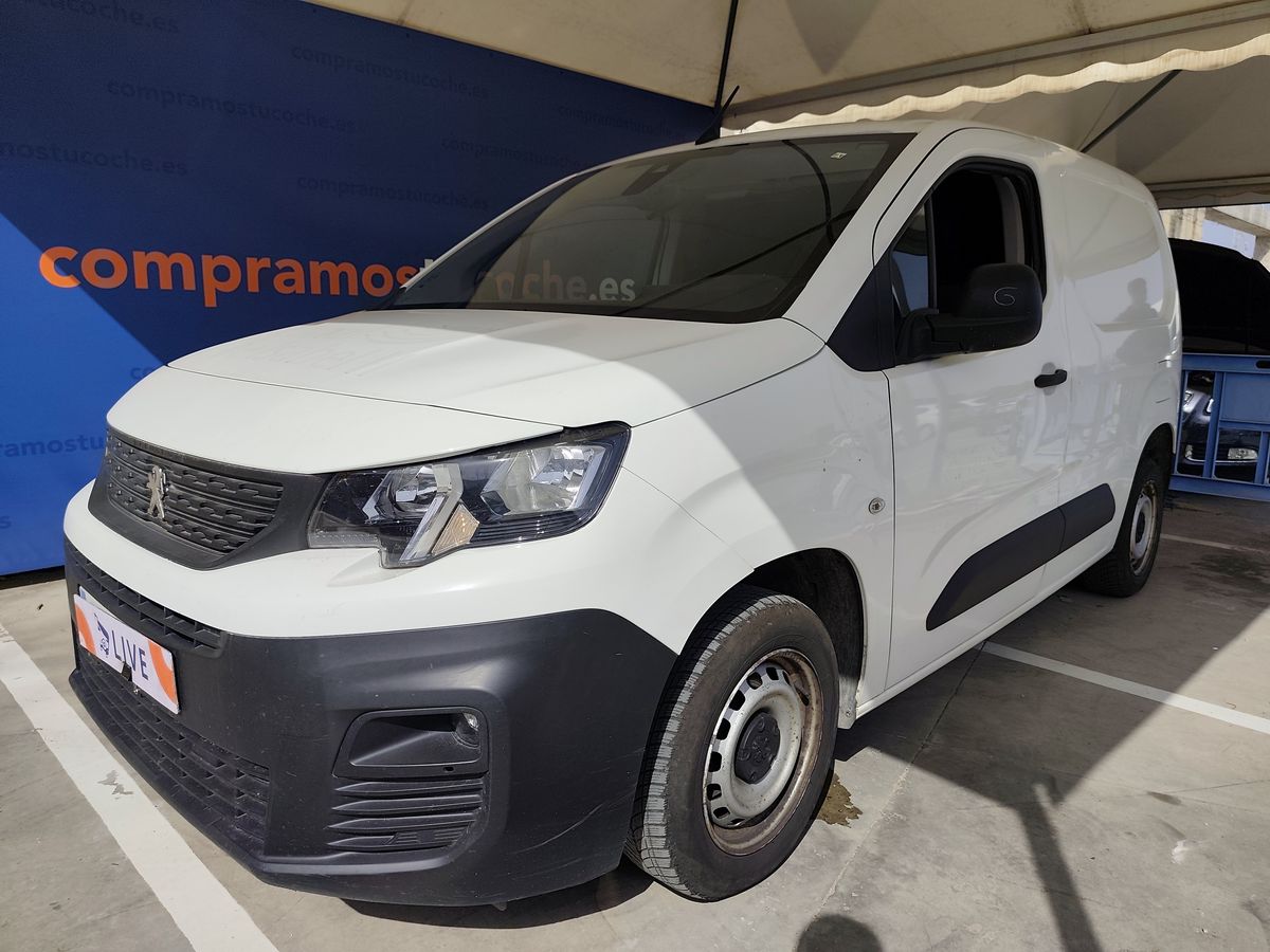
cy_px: 476
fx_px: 844
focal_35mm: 23
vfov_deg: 58.9
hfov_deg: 73.9
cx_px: 635
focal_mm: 6.19
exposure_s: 1/2182
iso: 50
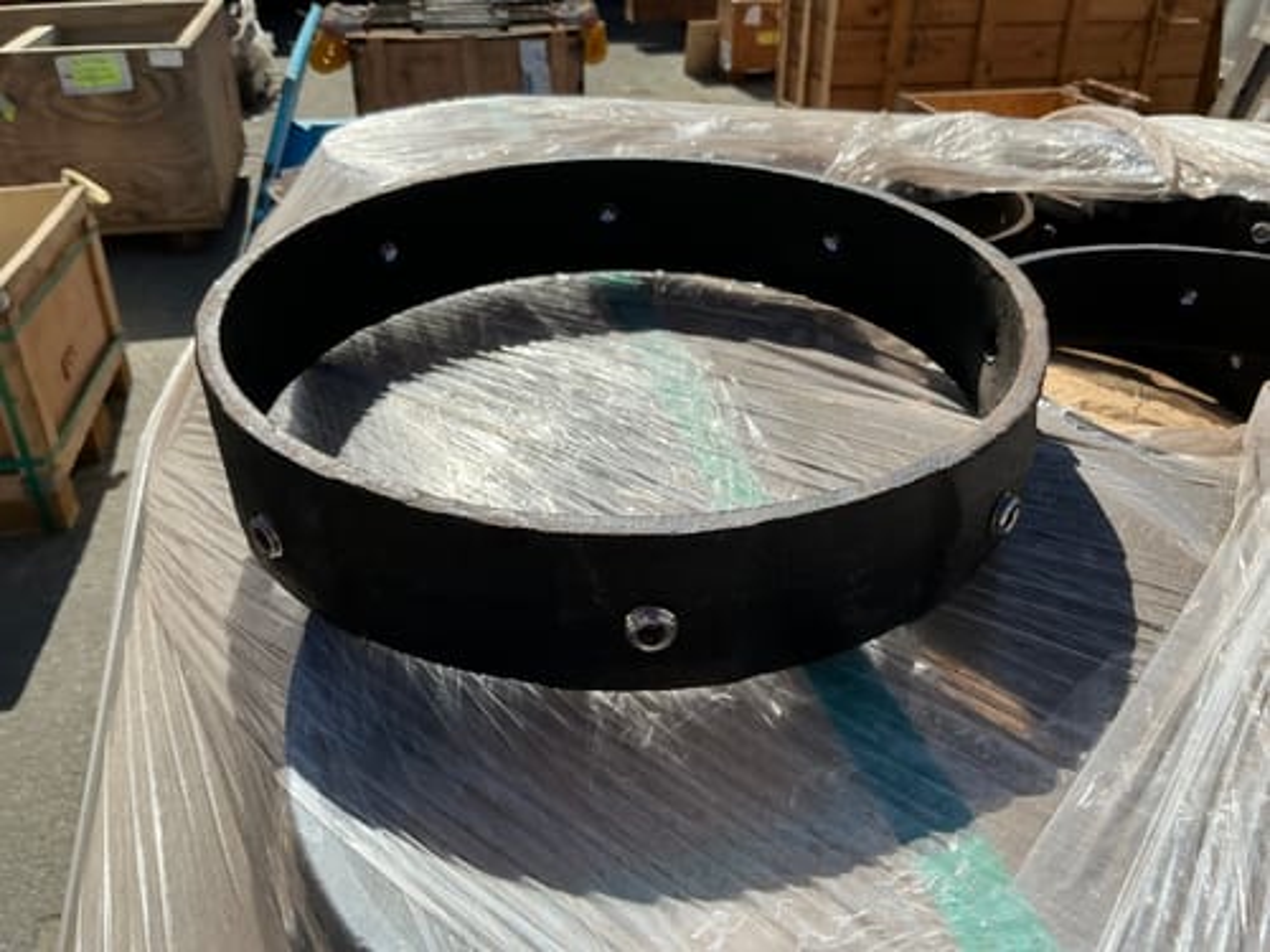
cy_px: 476
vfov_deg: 49.7
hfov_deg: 63.4
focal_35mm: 28
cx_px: 635
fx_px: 1027
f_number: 1.8
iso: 25
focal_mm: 3
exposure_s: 1/2320
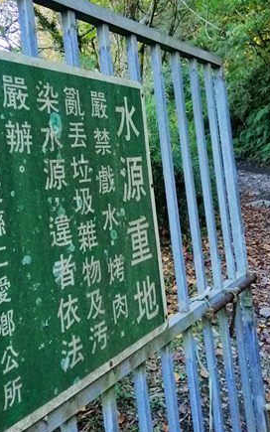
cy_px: 163
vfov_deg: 51.0
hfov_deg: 33.6
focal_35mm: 38
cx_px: 131
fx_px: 447
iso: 500
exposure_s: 1/120
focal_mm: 3.81
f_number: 2.2
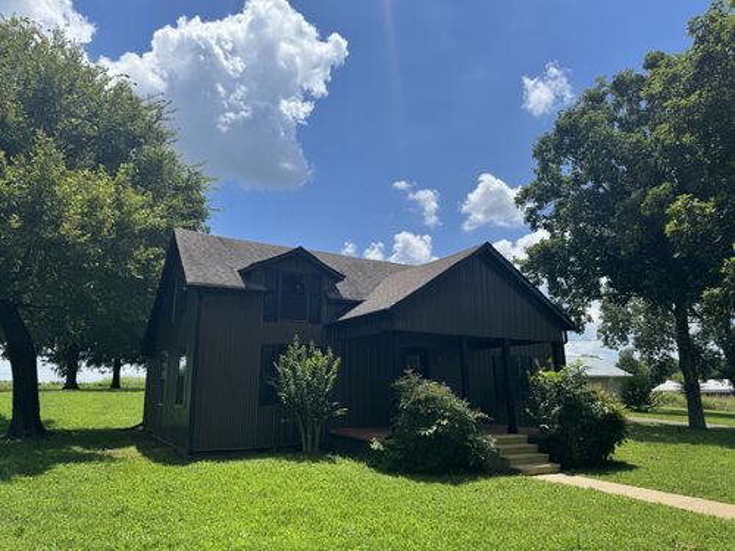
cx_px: 368
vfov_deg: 56.8
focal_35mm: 24
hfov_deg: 71.6
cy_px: 276
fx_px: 510
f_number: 1.78
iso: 80
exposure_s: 1/5814
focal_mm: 6.76
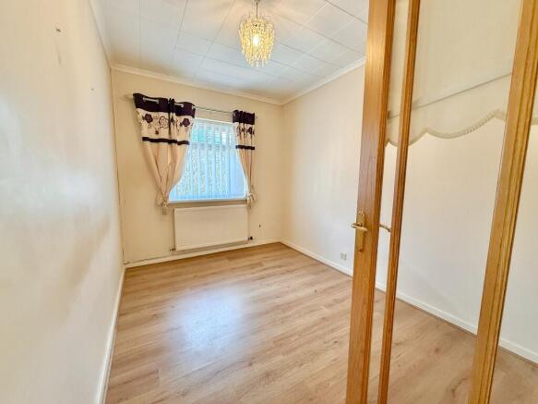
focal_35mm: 14
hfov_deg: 102.1
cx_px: 269
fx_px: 218
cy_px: 202
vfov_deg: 85.7
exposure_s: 1/100
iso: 320
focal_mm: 2.22
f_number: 2.2
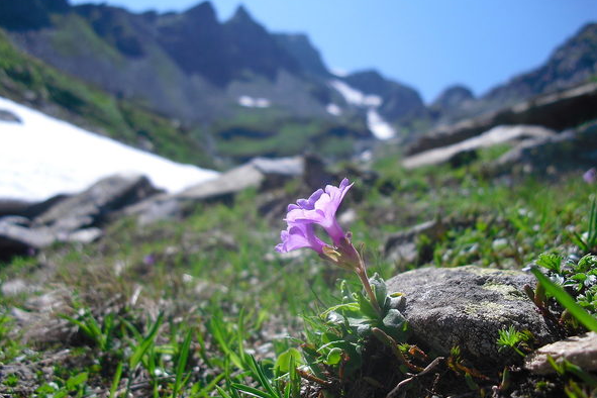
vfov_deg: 35.1
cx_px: 300
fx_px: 630
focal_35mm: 38
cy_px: 196
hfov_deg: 50.7
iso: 64
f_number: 7.8
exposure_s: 1/125
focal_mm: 6.3
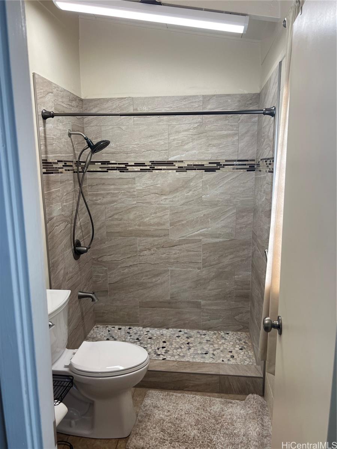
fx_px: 337
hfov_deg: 53.1
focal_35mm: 26
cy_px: 224
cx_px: 168
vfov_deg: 67.3
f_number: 1.5
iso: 50
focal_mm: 5.7
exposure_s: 1/120
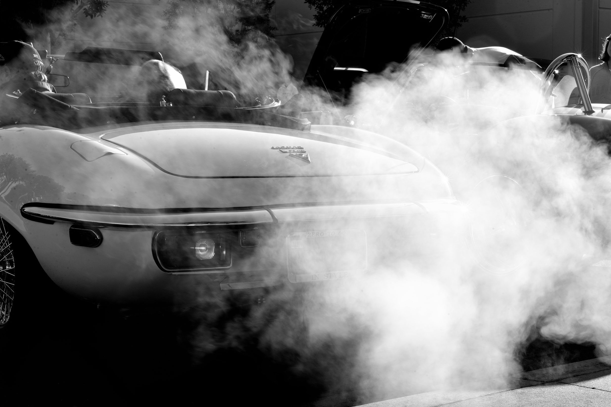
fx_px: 1205
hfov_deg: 28.5
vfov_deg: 19.2
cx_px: 306
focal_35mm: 71
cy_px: 205
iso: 100
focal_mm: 70
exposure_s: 1/40
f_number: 22
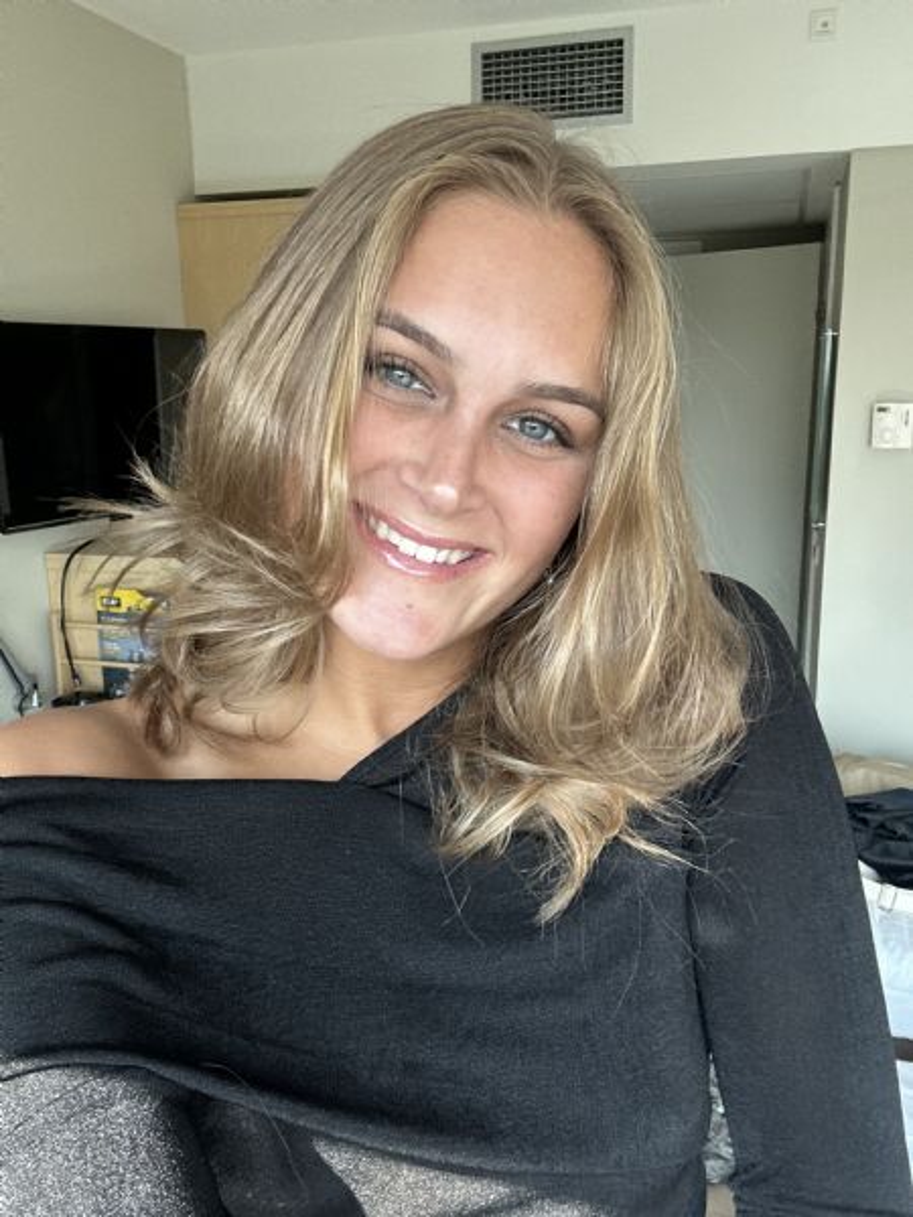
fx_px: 1055
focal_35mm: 30
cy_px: 608
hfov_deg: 46.8
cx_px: 456
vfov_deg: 60.0
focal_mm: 2.69
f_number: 1.9
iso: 32
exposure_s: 1/121
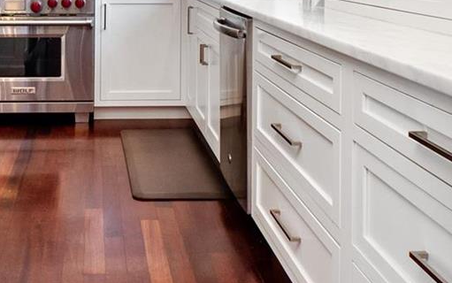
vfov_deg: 23.1
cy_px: -65
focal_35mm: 51
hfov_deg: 38.5
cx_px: 112
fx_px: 629
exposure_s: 1/15
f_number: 8
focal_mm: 8
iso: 400
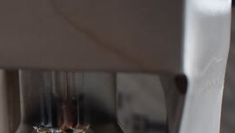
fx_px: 605
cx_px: 12
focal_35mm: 97
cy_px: 214
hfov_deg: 21.4
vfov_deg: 11.8
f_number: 3.5
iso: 800
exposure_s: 1/250
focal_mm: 18
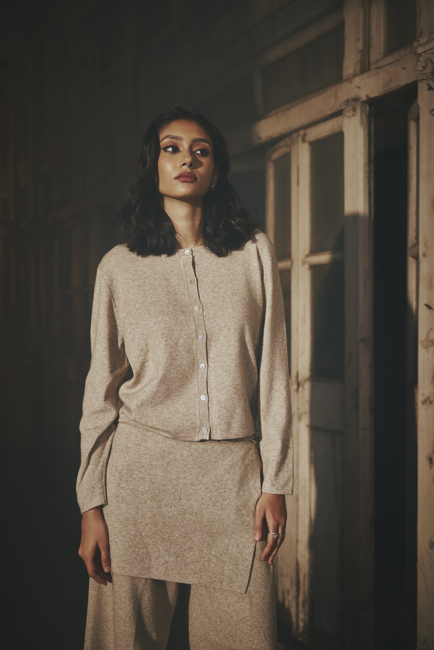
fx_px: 723
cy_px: 325
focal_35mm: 40
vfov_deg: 48.5
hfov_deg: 33.4
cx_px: 217
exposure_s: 1/400
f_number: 2.8
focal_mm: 40
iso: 500
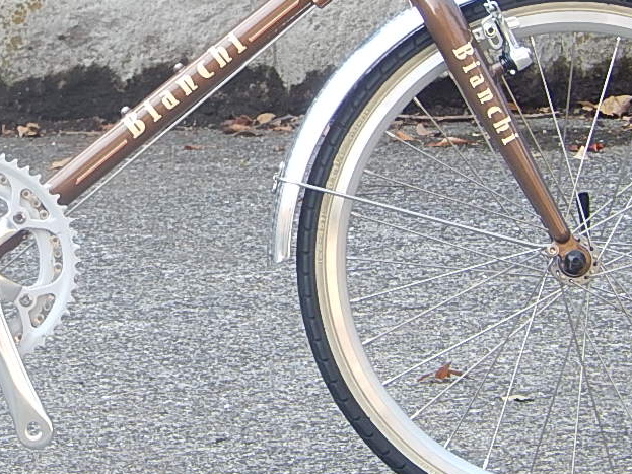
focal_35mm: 434
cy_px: 97
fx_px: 7922
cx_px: 62
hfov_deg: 4.6
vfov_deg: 3.4
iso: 125
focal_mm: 30.3
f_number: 5.7
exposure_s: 1/30
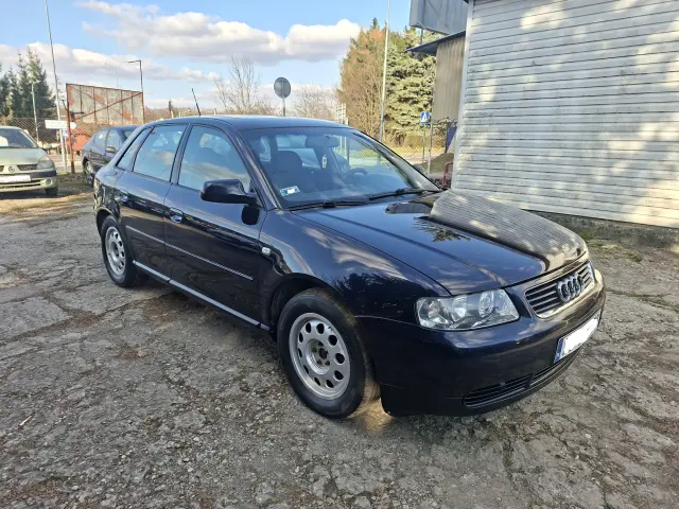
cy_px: 254
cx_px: 340
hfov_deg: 73.9
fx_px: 451
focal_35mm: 23
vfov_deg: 58.9
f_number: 1.8
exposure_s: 1/801
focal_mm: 5.54
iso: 50
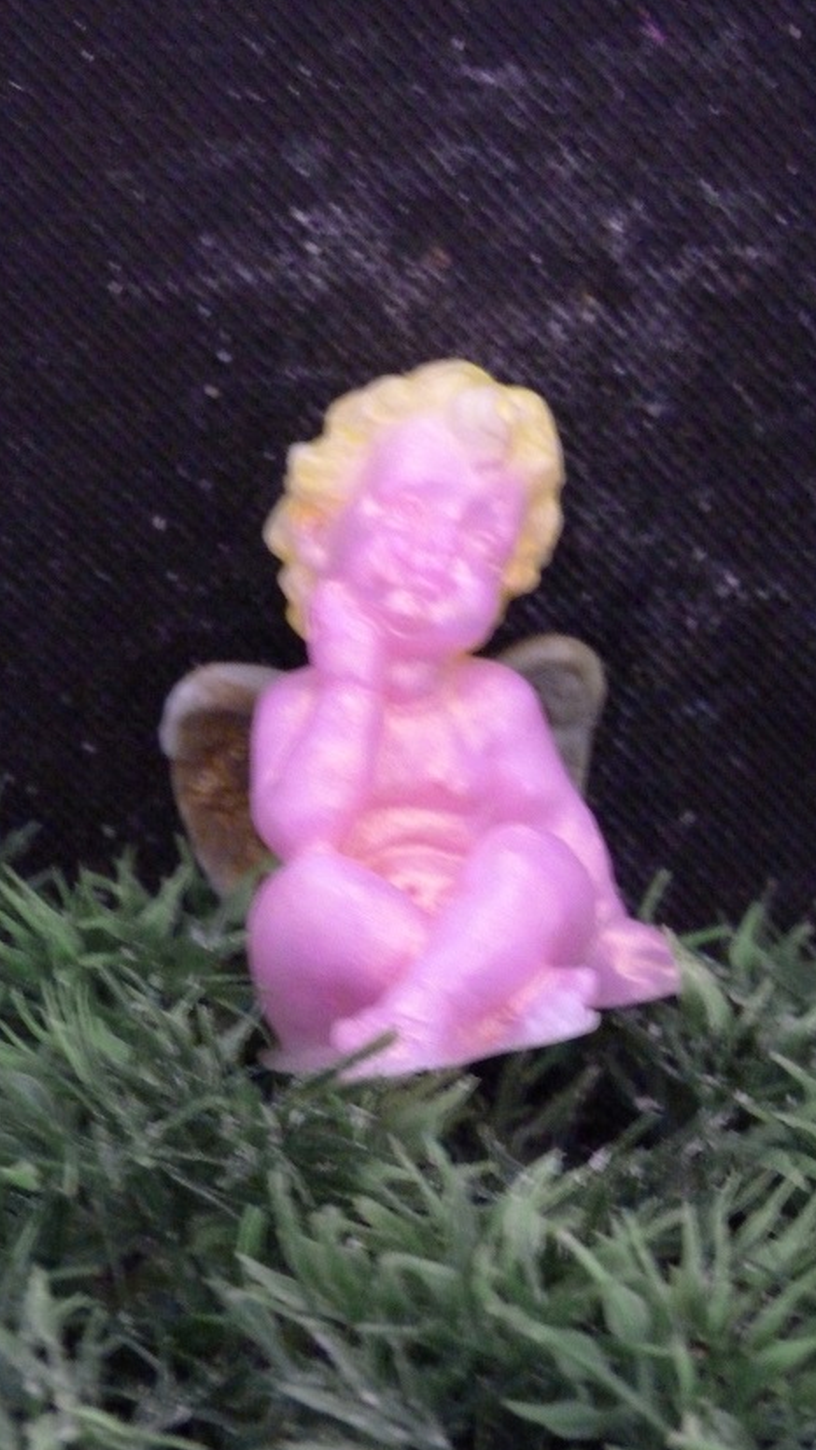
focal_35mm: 83
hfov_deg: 14.6
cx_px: 520
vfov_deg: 25.6
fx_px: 3191
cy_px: 741
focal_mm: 13.2
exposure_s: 1/8
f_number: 3.3
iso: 800
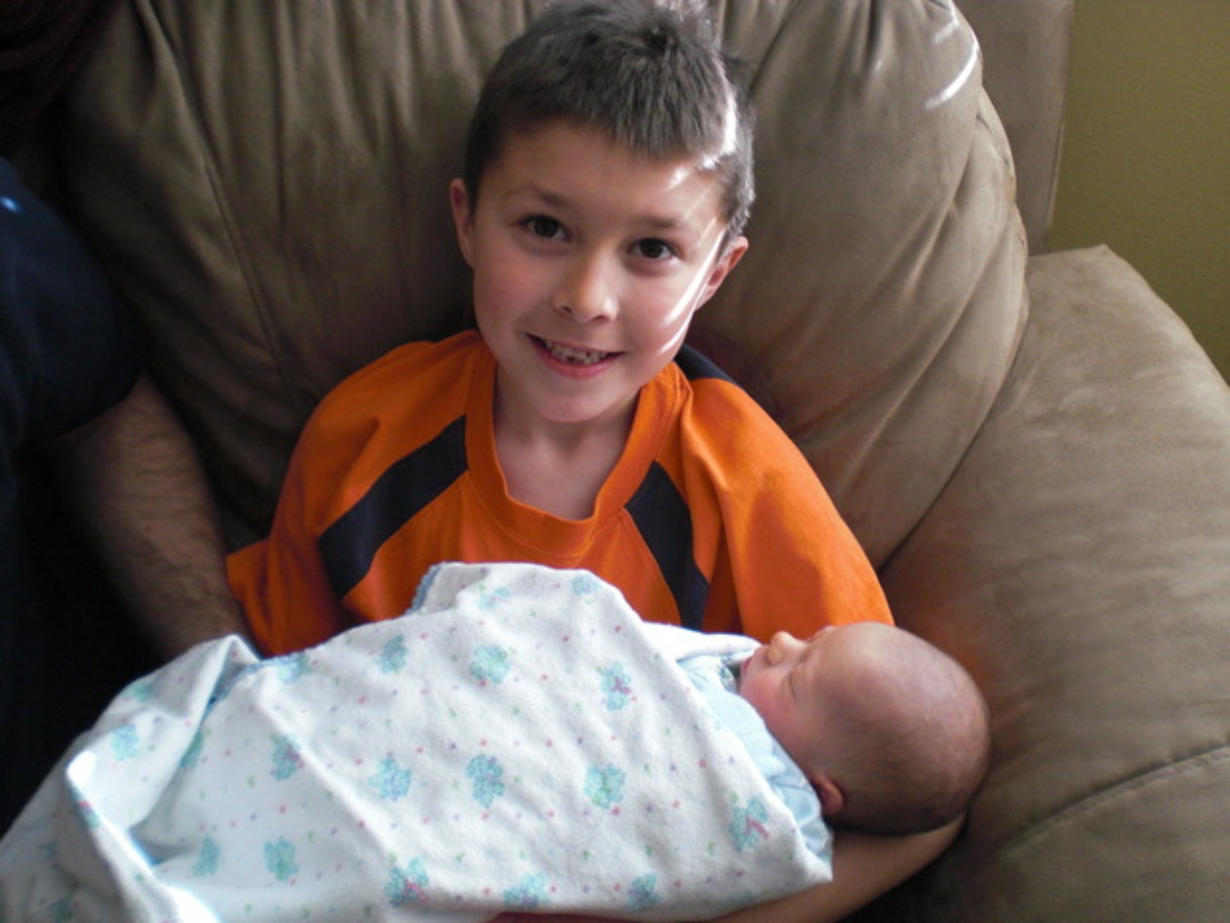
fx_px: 1350
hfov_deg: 49.0
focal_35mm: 38
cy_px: 462
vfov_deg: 37.7
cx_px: 615
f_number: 3.1
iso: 200
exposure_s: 1/80
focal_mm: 6.3
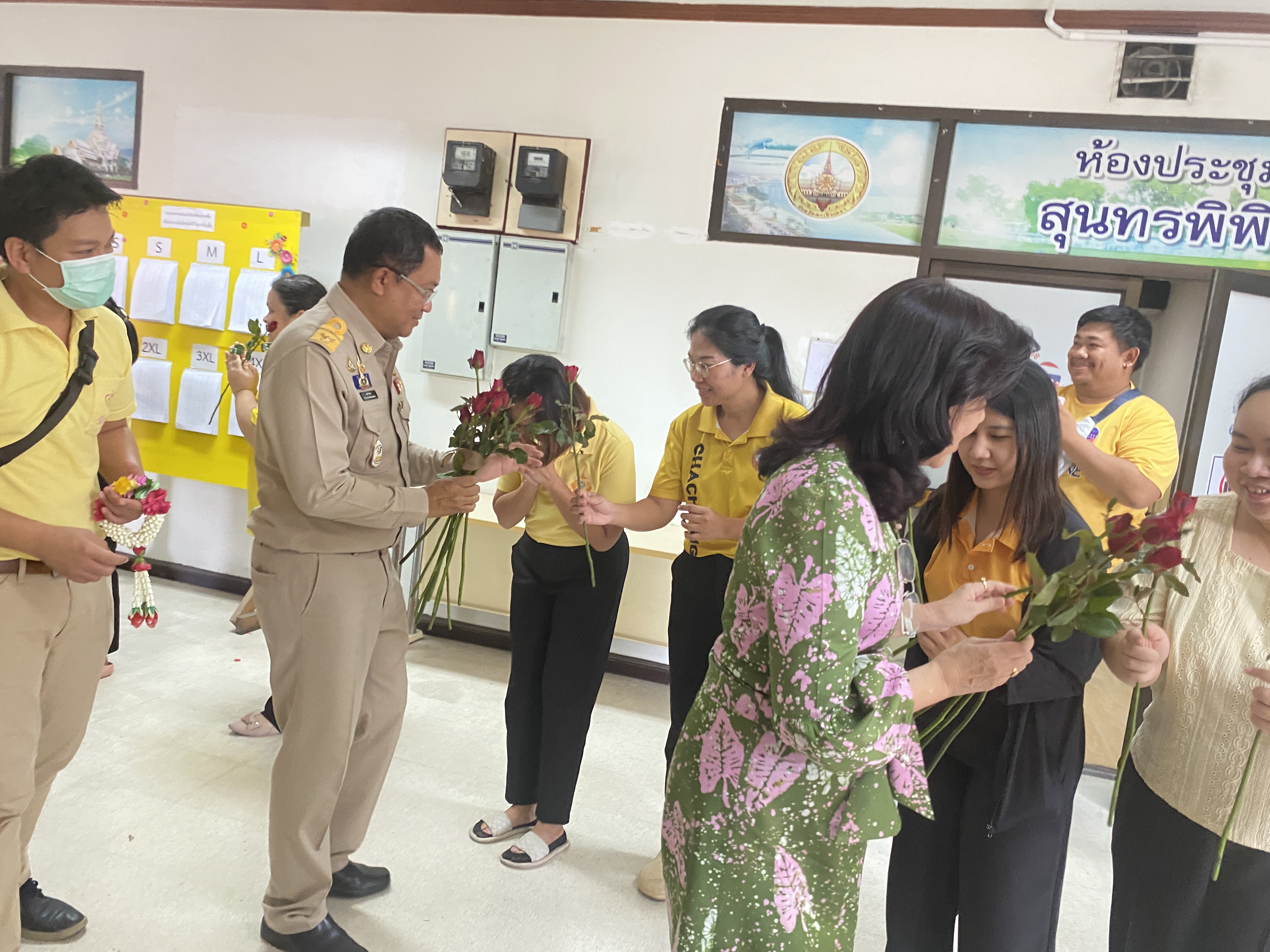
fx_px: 954
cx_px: 635
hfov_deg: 67.3
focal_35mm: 26
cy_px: 476
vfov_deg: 53.1
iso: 250
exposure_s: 1/60
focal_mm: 4.25
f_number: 1.8
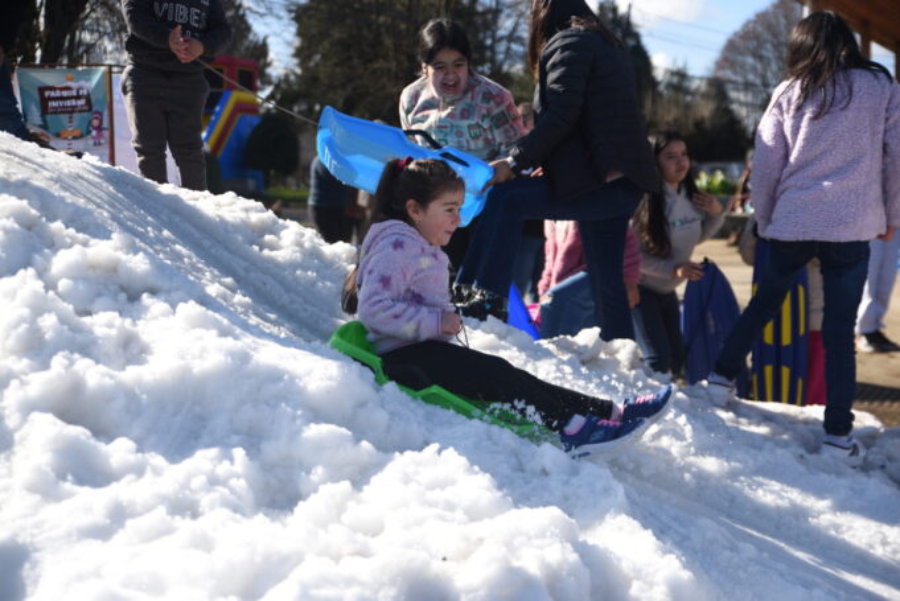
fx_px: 1301
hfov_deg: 38.2
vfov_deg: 26.0
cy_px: 300
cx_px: 450
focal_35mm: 52
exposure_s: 1/1250
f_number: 2.8
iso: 100
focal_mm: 52
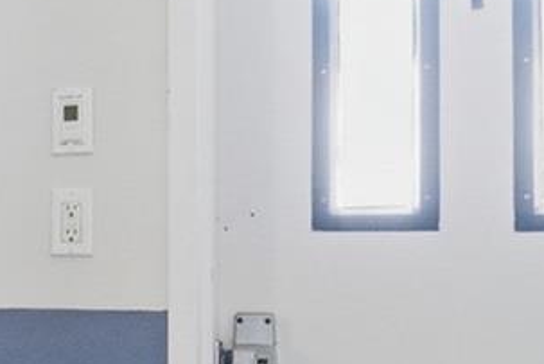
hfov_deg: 19.4
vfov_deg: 16.9
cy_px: 252
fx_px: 1226
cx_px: -409
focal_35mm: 81
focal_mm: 12
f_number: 9
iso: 800
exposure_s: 1/5
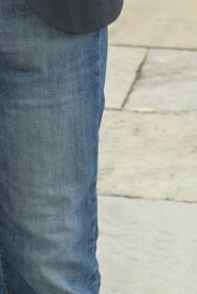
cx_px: -157
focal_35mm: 200
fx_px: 1637
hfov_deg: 6.7
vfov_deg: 9.7
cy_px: -261
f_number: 5
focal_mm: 51
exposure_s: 1/125
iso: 200
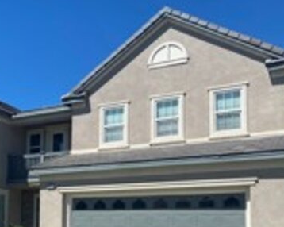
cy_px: 197
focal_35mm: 53
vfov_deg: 27.7
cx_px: 25
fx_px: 445
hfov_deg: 33.4
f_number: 1.8
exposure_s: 1/3610
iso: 32
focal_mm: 4.25
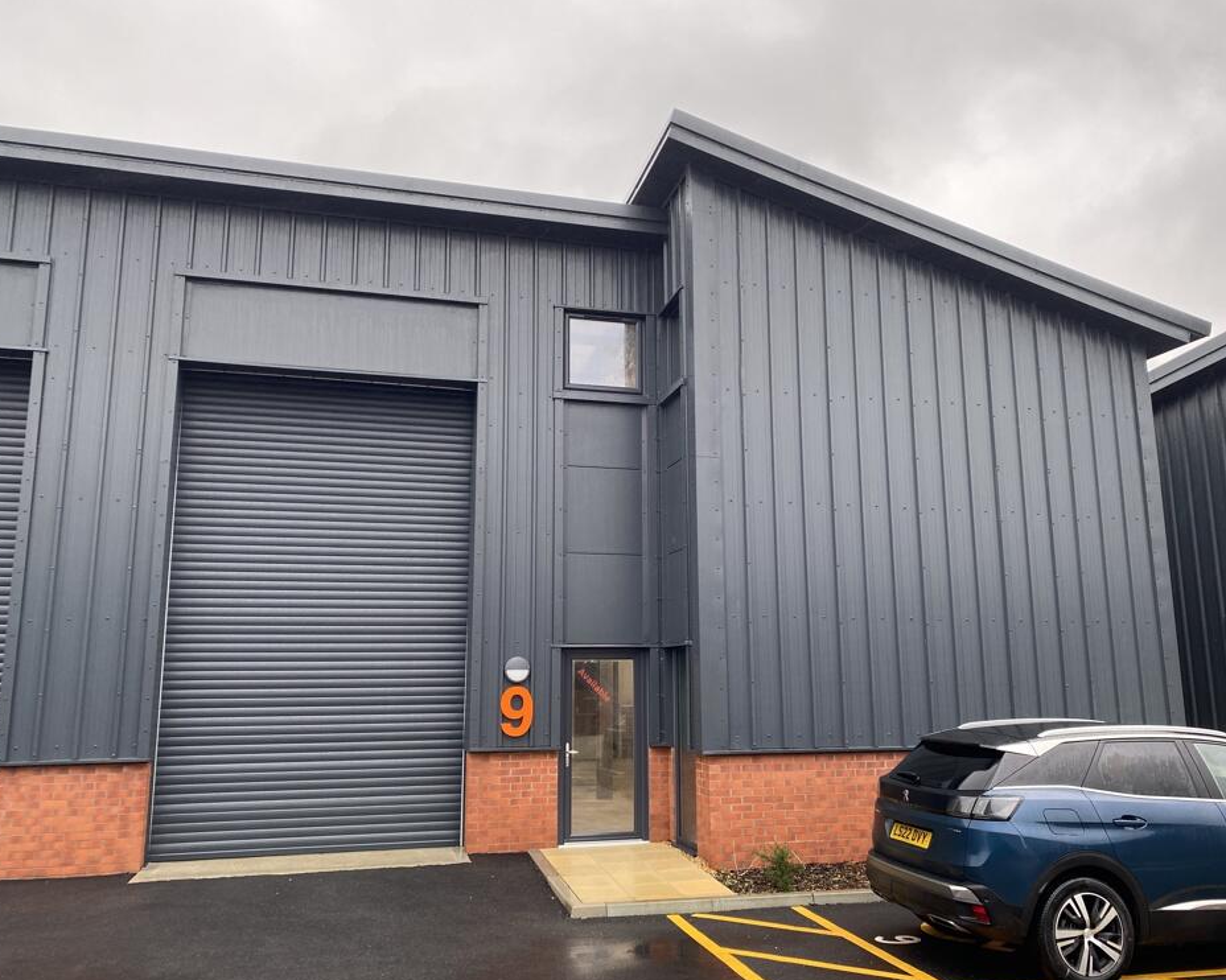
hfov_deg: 62.2
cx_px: 635
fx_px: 1016
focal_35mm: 28
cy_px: 481
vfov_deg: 51.5
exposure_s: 1/122
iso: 40
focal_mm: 4.25
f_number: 1.8
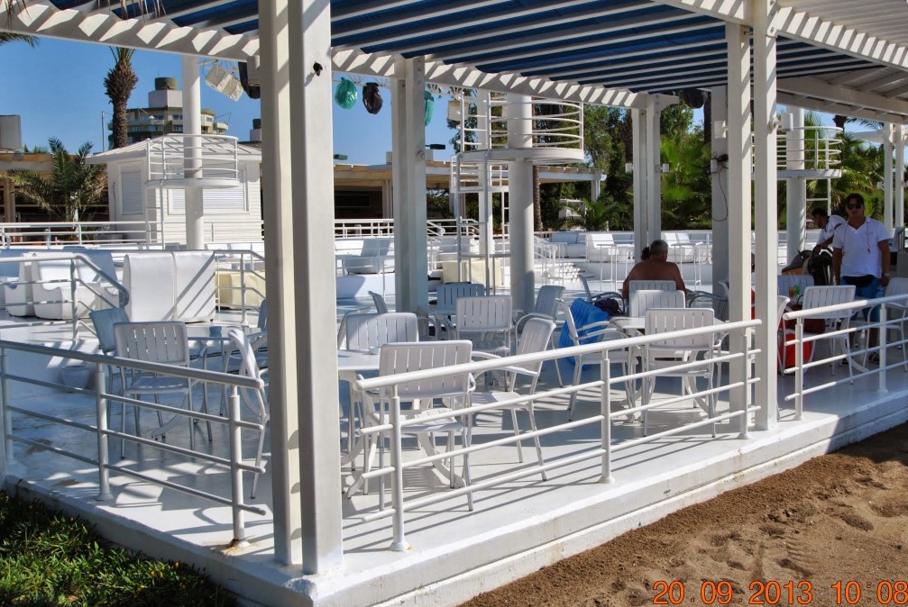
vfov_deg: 32.7
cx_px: 490
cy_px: 299
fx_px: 1035
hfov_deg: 47.3
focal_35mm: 41
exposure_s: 1/320
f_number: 9
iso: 100
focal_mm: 24
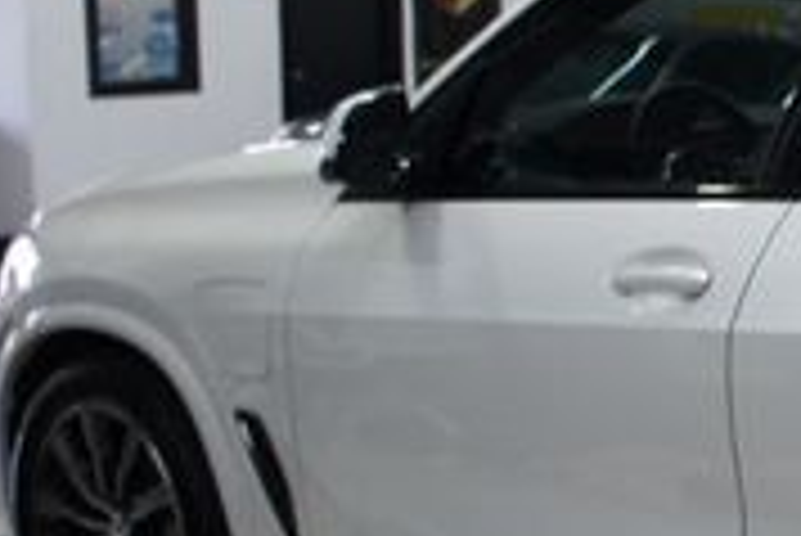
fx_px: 2160
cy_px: 392
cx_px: 1202
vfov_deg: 14.1
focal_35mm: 97
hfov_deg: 18.6
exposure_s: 1/30
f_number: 4
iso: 200
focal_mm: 18
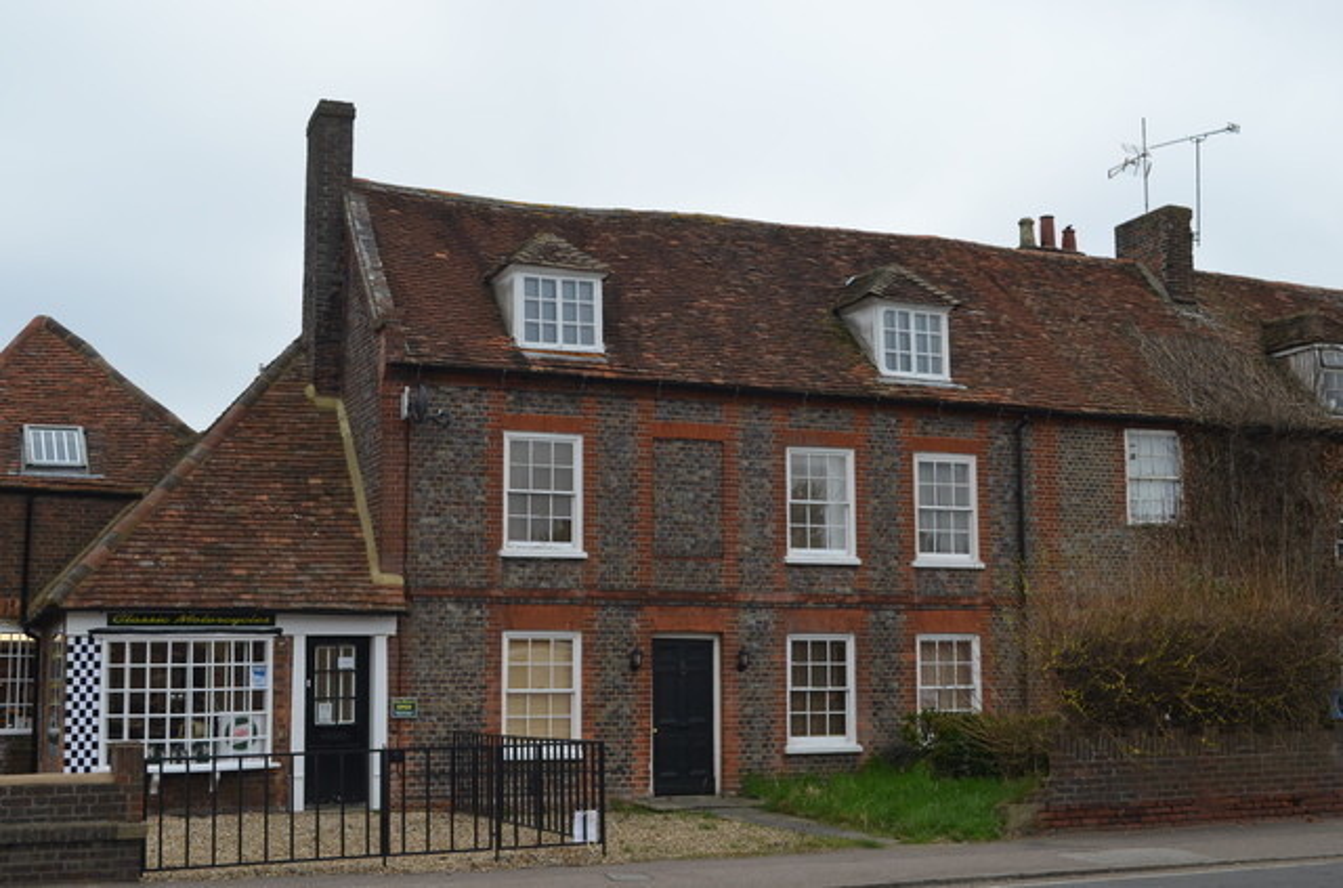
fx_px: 1674
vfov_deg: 29.7
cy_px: 444
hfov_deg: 43.7
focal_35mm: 45
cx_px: 672
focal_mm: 30
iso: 200
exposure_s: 1/250
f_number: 8
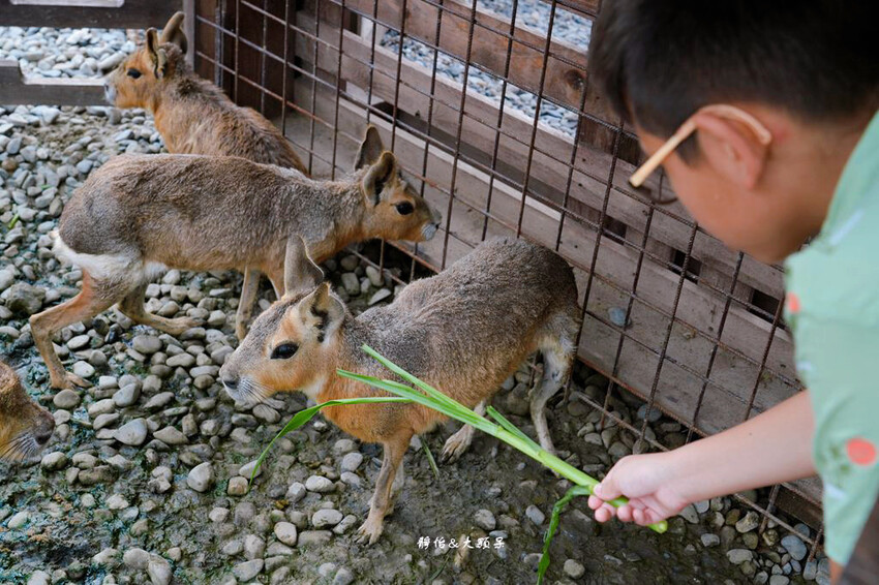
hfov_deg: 44.5
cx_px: 440
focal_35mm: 44
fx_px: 1074
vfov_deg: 30.5
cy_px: 292
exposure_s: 1/125
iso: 320
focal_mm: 44
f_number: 6.3
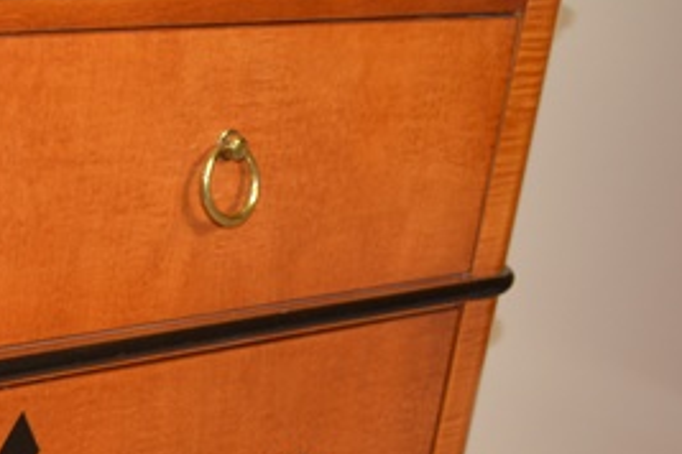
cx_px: -107
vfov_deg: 13.3
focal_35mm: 101
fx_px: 1913
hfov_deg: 19.2
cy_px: 502
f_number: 3.8
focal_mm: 20
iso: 720
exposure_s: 1/60
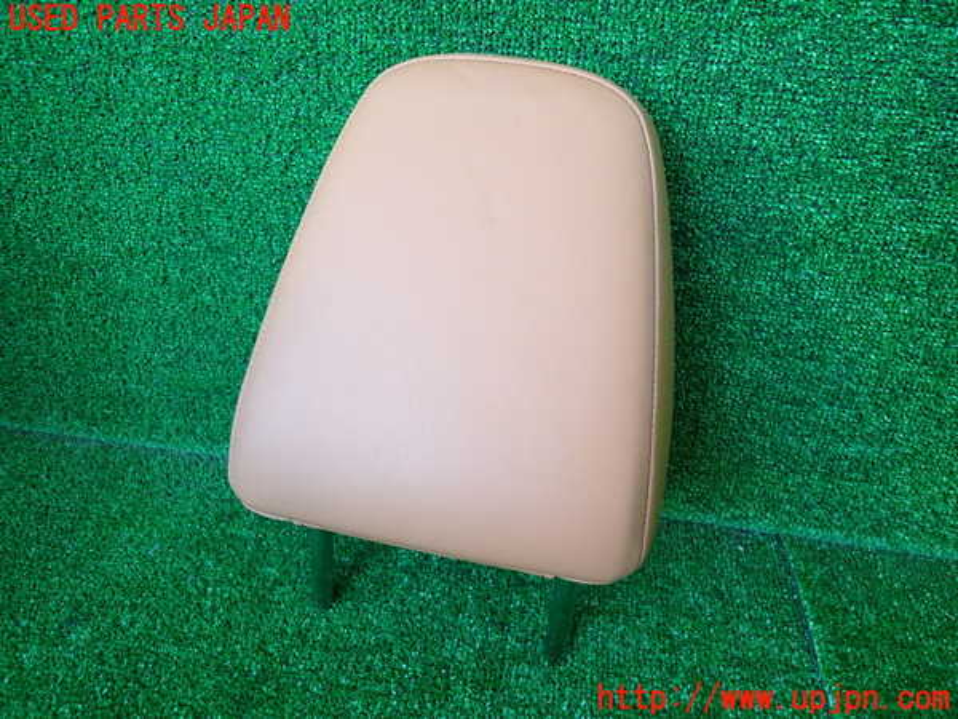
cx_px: 479
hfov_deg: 69.4
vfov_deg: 54.9
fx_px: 692
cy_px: 360
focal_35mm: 25
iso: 200
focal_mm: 4.5
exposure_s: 1/100
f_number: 2
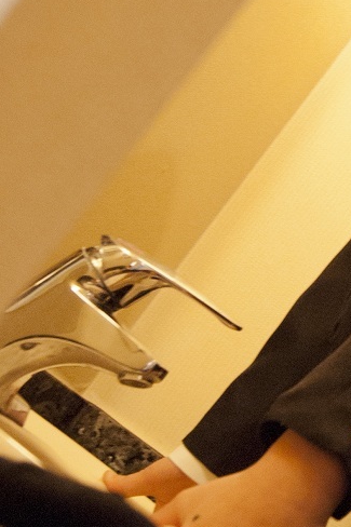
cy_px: 158
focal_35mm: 120
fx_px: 1756
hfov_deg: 11.0
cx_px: 539
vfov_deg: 17.0
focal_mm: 26
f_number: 5
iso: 800
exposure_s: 1/10
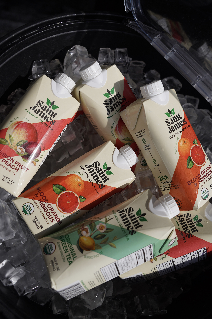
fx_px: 270
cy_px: 160
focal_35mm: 31
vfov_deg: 60.9
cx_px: 106
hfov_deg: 42.8
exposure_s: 1/3200
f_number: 5
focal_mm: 30.6
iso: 100
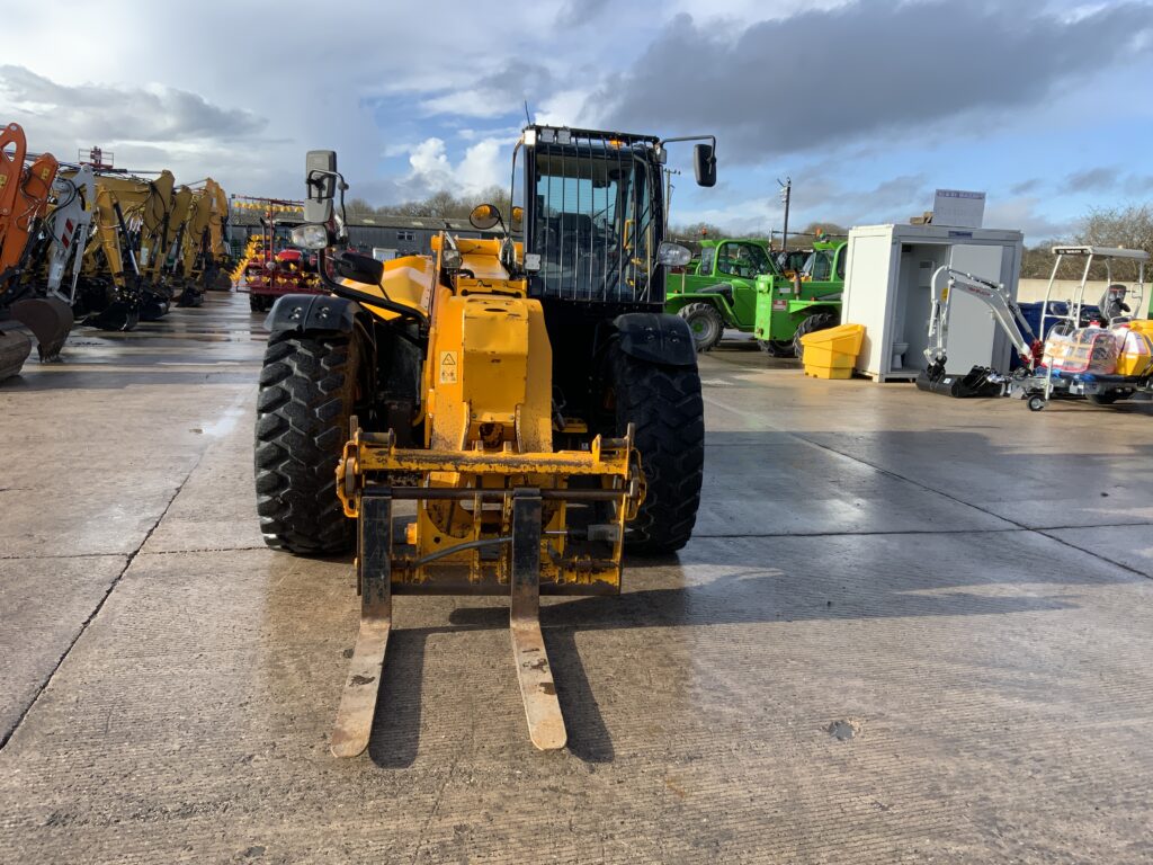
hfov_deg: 61.7
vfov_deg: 48.2
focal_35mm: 29
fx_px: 966
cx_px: 576
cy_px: 432
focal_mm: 3
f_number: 1.8
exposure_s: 1/912
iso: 16
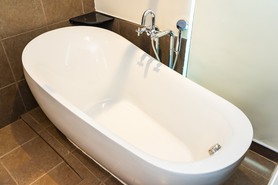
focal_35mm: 31
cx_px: 139
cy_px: 92
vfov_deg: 42.3
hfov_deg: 60.3
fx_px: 239
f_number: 4
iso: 1600
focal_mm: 31
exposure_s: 1/60
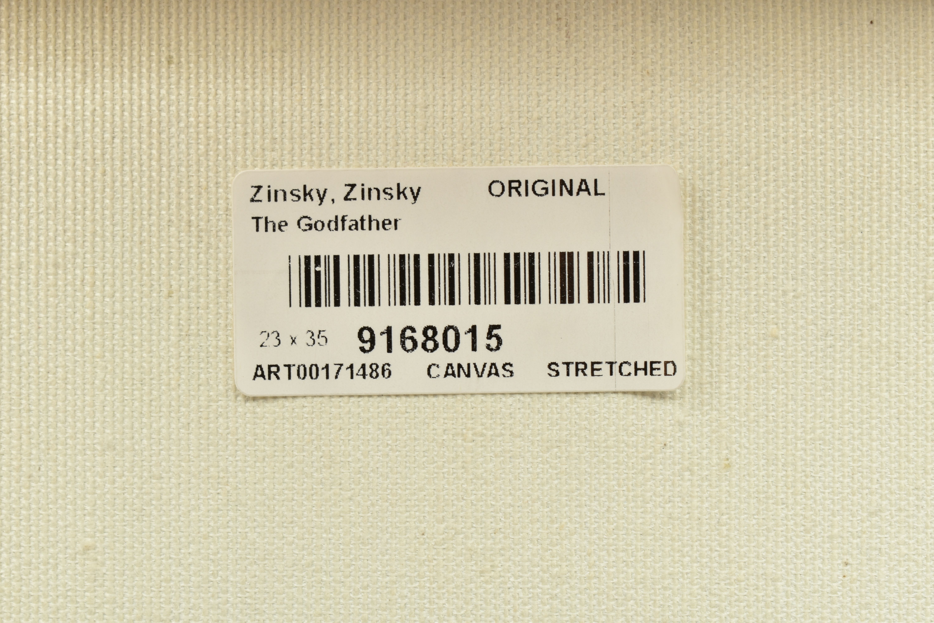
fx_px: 2140
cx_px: 467
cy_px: 312
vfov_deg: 16.6
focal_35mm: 82
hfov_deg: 24.6
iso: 100
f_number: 9
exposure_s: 1/100
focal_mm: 55
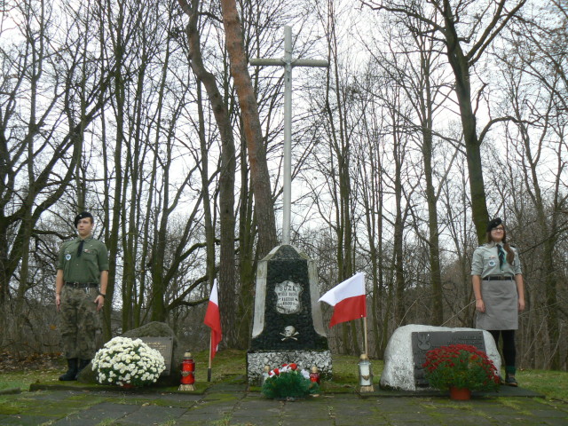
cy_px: 213
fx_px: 591
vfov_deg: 39.7
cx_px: 284
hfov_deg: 51.4
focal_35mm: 36
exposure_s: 1/80
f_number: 2.8
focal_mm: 6
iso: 100
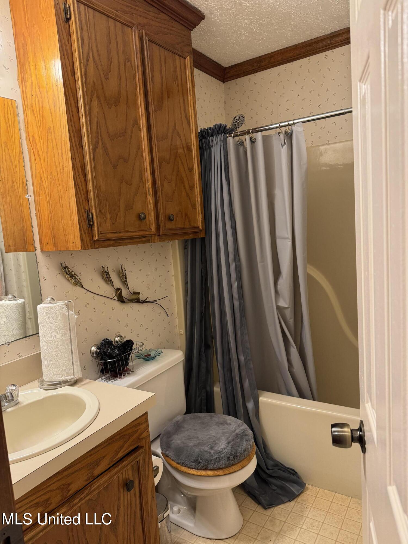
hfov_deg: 56.8
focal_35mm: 24
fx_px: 377
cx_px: 204
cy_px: 272
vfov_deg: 71.6
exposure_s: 1/60
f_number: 1.78
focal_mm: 6.76
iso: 250
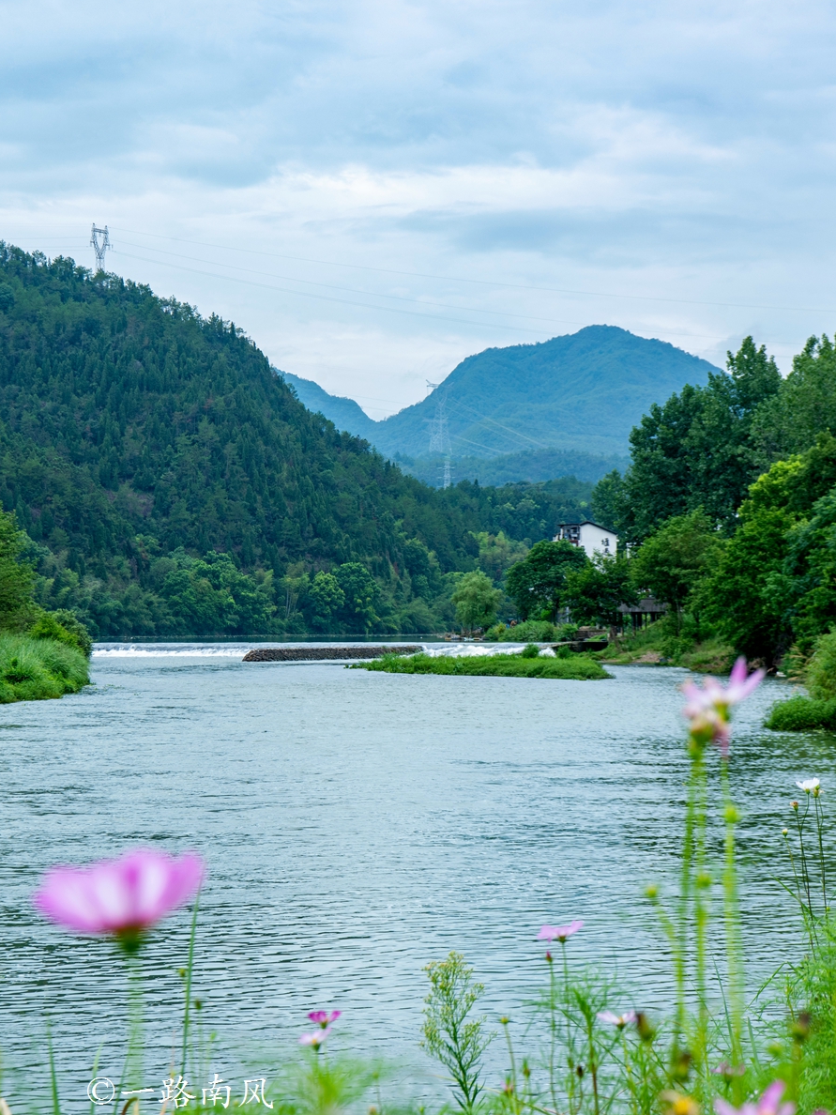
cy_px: 563
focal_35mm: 102
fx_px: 3284
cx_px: 183
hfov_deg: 14.4
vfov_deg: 19.3
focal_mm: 70
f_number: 11
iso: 200
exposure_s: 1/80
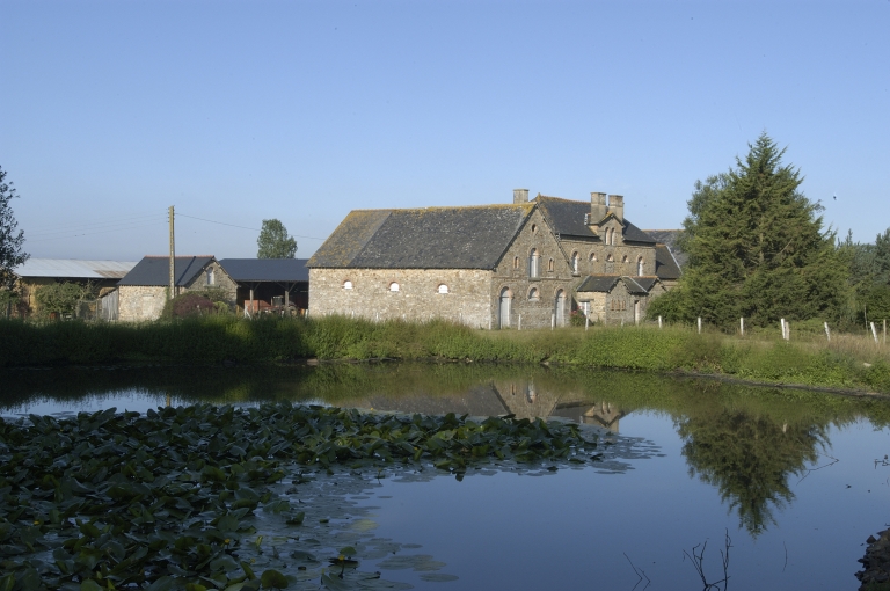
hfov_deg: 43.7
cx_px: 445
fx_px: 1111
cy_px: 296
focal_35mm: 45
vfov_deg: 29.8
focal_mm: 30
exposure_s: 1/90
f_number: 16
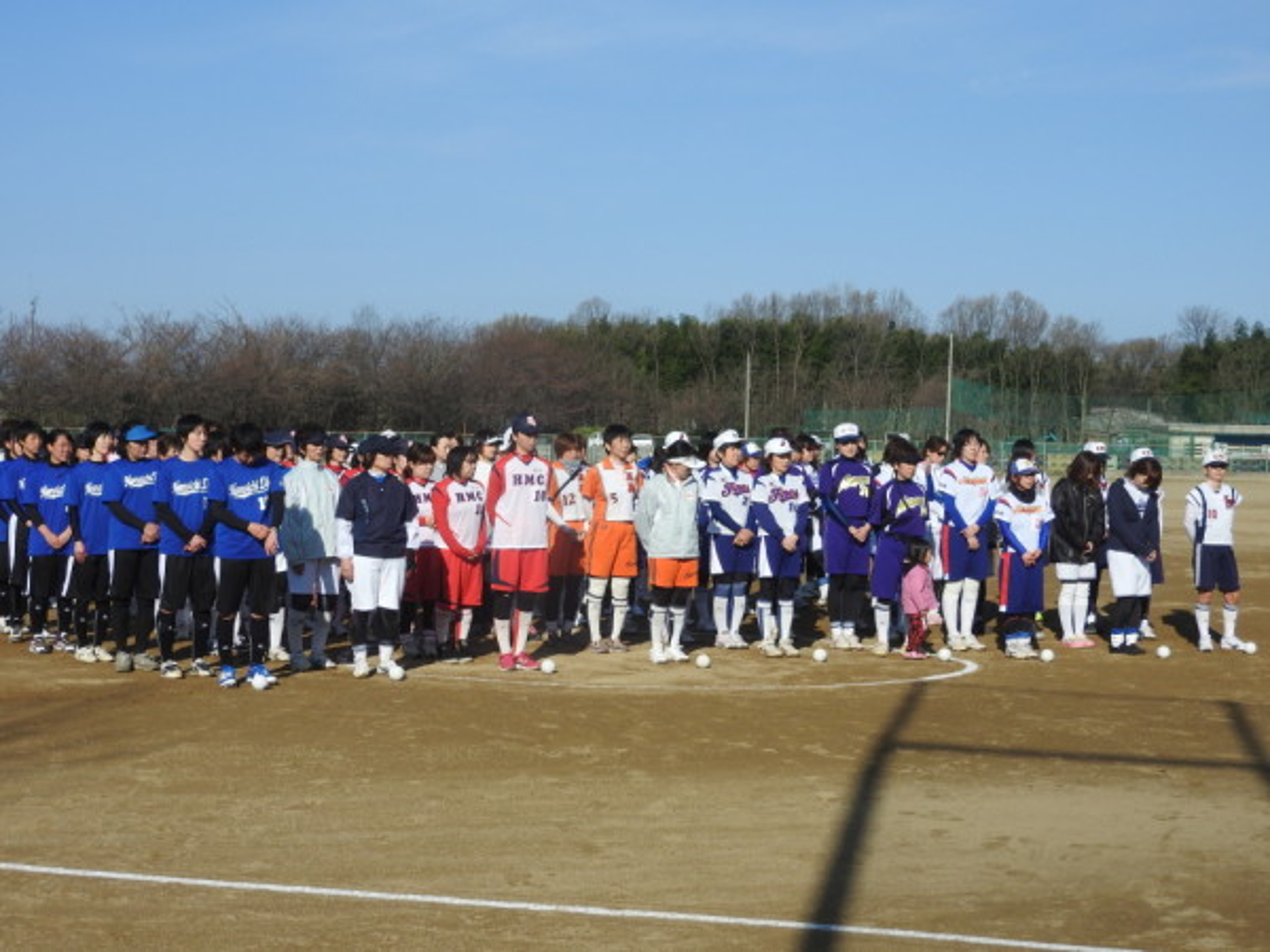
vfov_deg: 22.6
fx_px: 2385
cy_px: 476
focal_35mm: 65
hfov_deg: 29.8
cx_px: 635
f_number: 4.2
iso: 100
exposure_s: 1/1250
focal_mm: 11.6
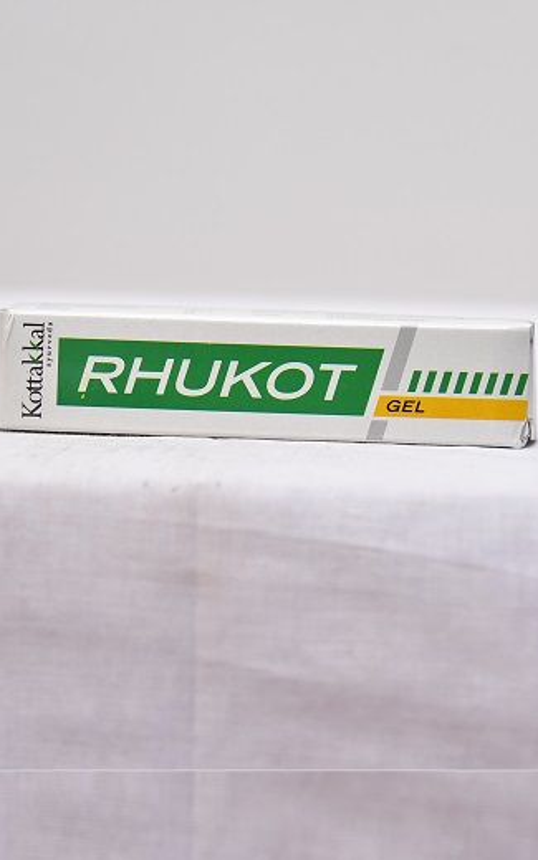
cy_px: 432
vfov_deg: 20.2
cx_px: 263
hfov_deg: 12.7
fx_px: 2416
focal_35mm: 103
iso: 1600
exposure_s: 1/125
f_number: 4.5
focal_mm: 100
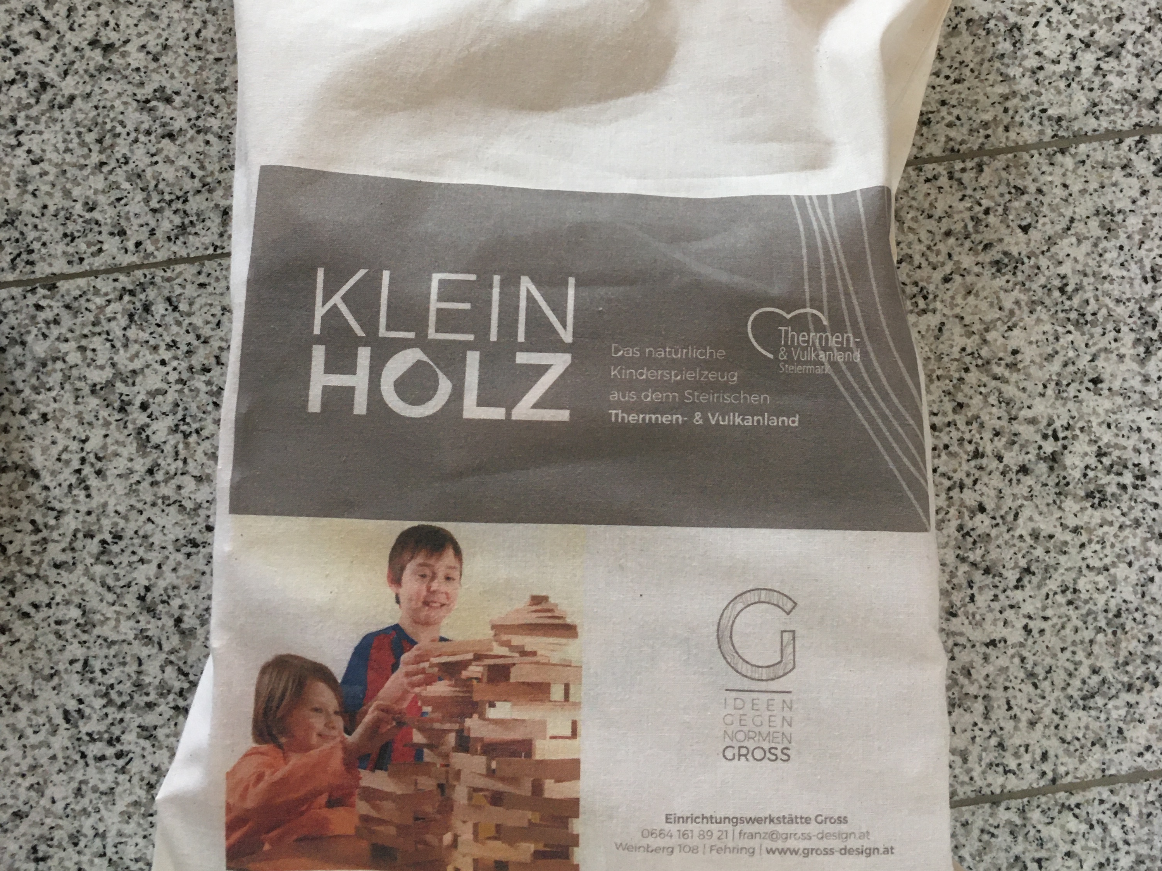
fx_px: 1309
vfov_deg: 35.7
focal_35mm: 39
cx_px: 585
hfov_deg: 47.9
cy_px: 188
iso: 125
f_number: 2.2
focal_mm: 4.15
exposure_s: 1/33
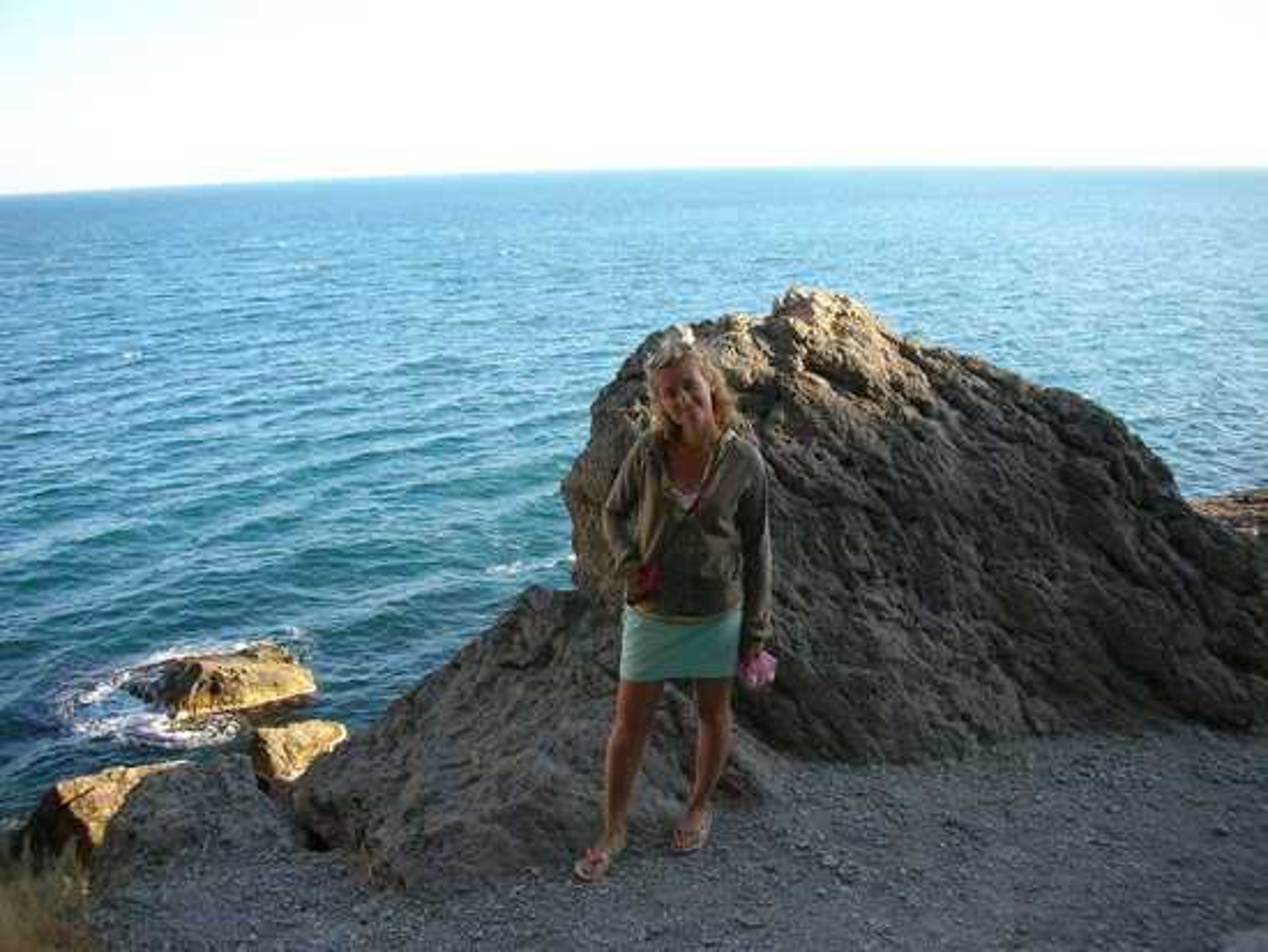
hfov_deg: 52.6
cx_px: 634
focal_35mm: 35
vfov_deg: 40.7
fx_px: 1283
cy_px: 476
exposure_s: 1/170
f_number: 3
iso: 50
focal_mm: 5.8
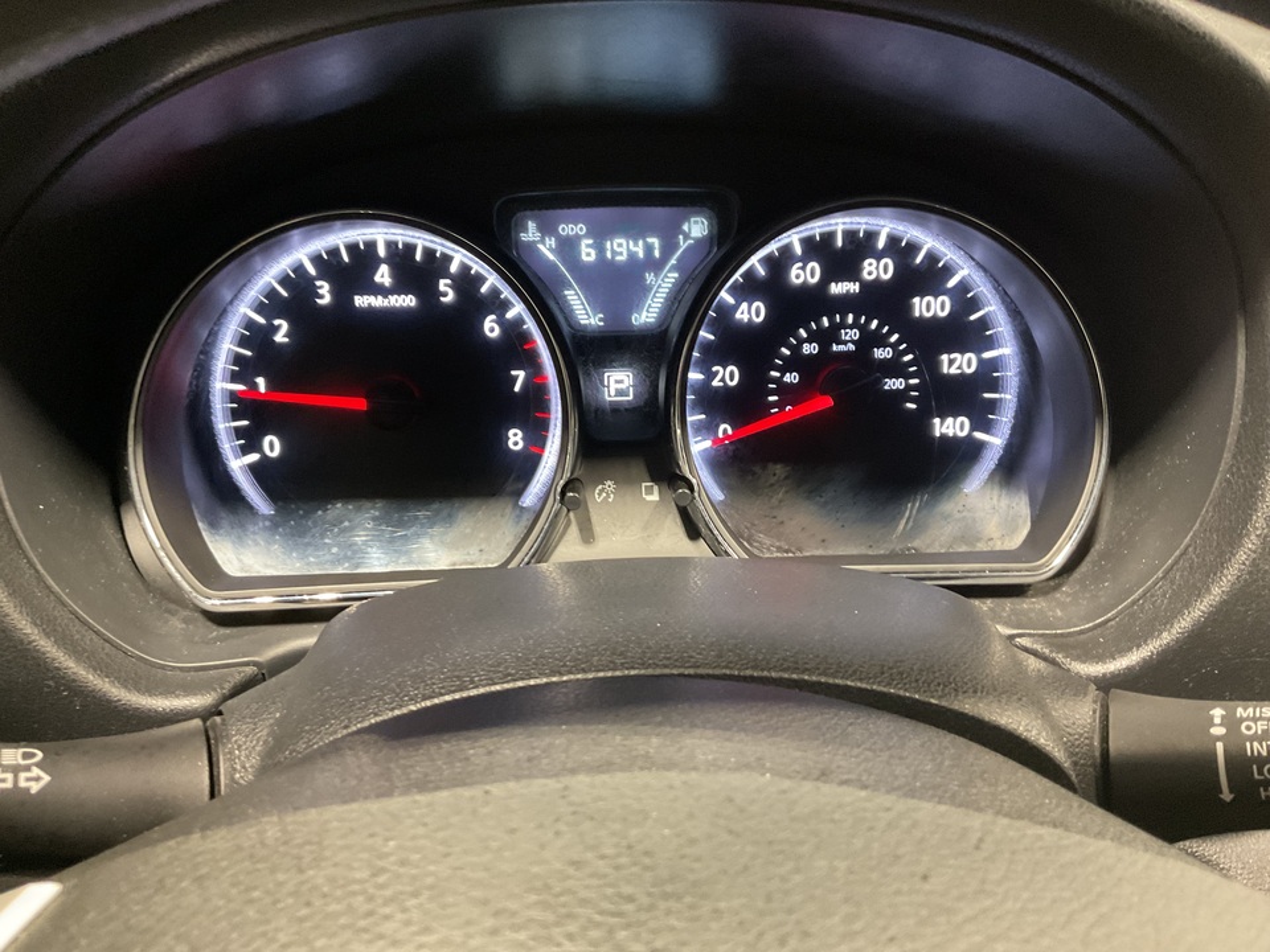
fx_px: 1064
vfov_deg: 48.2
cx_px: 635
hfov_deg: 61.7
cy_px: 476
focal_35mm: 29
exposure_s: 1/25
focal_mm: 3
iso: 320
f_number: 1.8
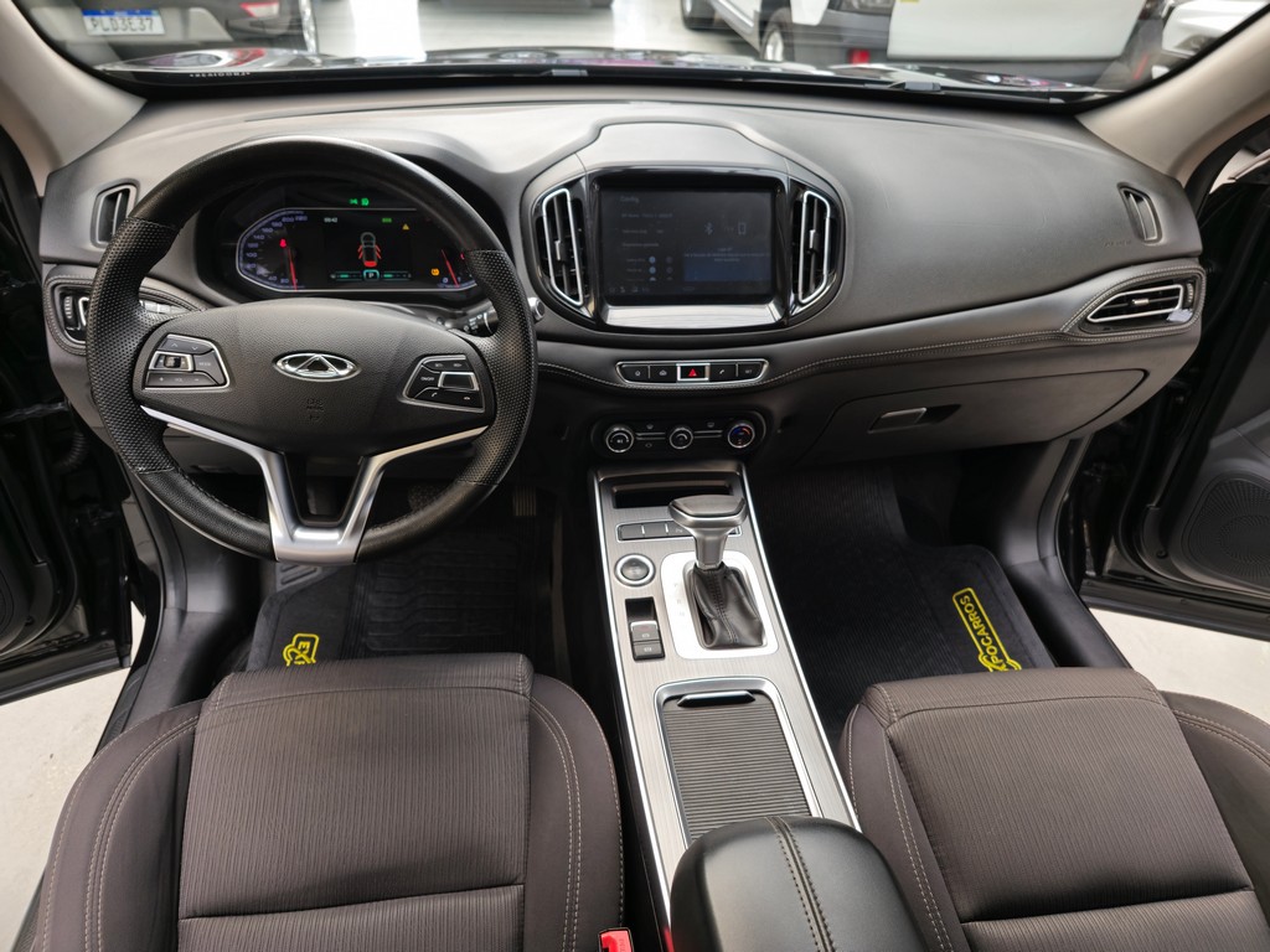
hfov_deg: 73.9
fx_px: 844
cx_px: 635
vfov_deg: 58.9
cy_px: 476
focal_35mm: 23
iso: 25
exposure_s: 1/120
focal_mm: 6.3
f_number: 1.7
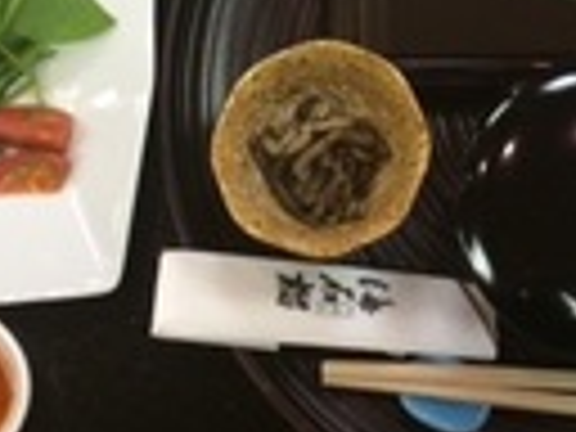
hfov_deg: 20.5
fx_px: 1564
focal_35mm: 94
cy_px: -153
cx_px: 495
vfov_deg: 14.9
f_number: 2.2
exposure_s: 1/33
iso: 200
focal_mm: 4.12
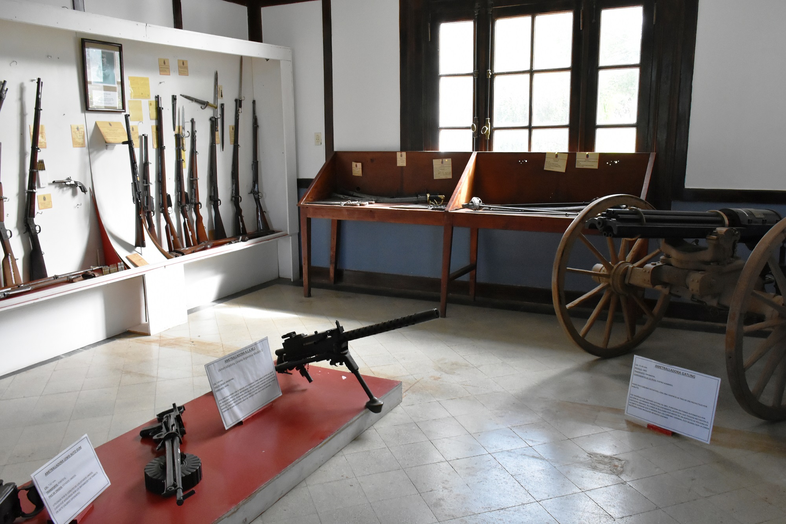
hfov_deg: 61.9
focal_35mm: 30
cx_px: 393
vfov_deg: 43.6
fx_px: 655
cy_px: 262
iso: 3200
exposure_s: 1/200
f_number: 7.1
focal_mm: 20
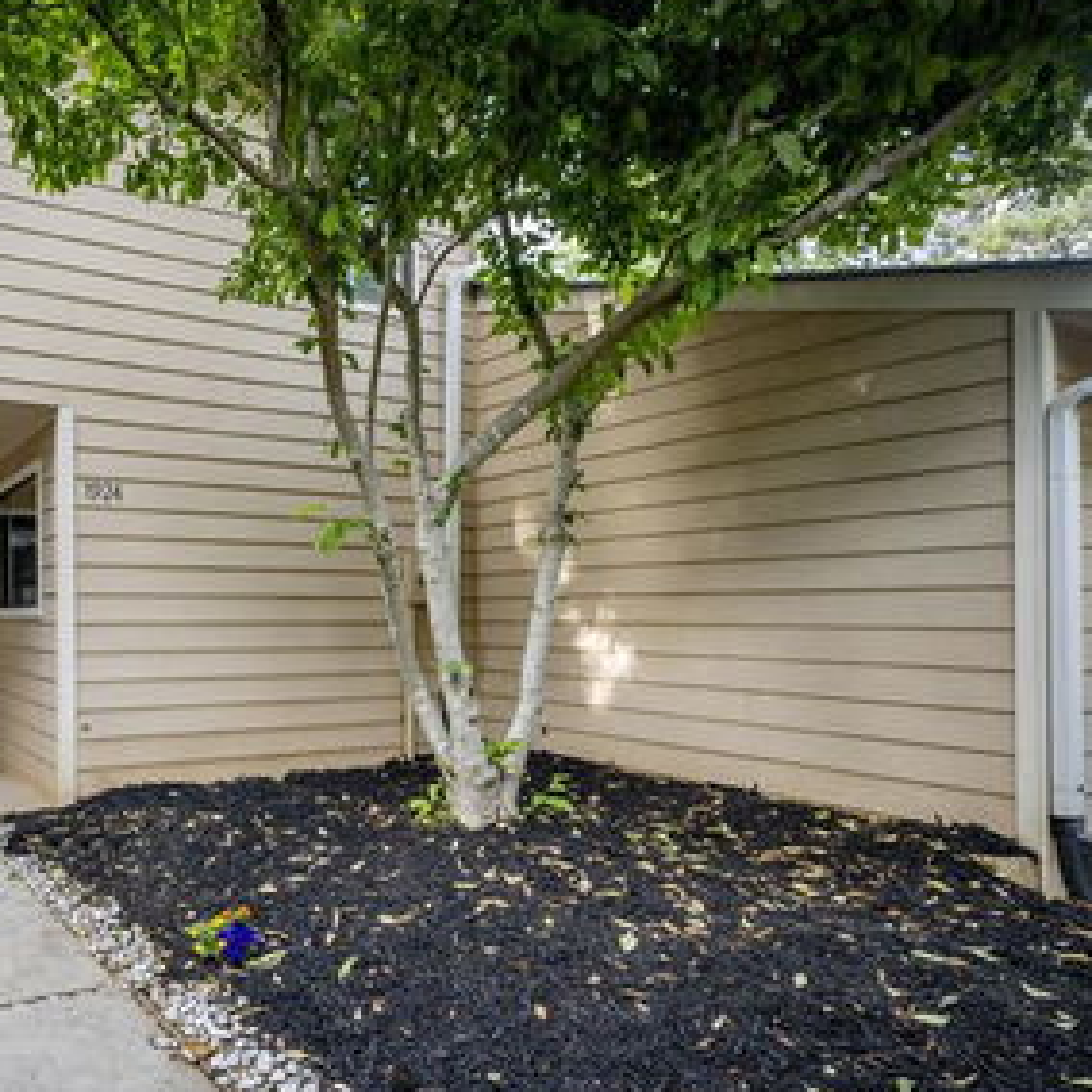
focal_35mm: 24
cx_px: 185
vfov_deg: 65.6
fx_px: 847
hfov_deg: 59.3
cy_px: 588
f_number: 8
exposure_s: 1/320
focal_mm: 16.5
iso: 500
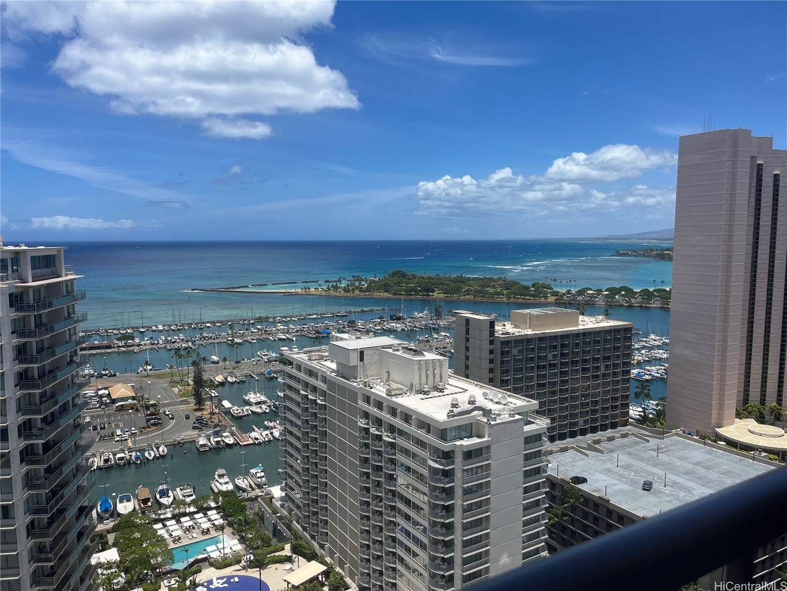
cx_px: 394
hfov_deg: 67.3
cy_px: 296
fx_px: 591
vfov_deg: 53.1
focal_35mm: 26
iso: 50
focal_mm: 5.1
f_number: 1.6
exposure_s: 1/5319
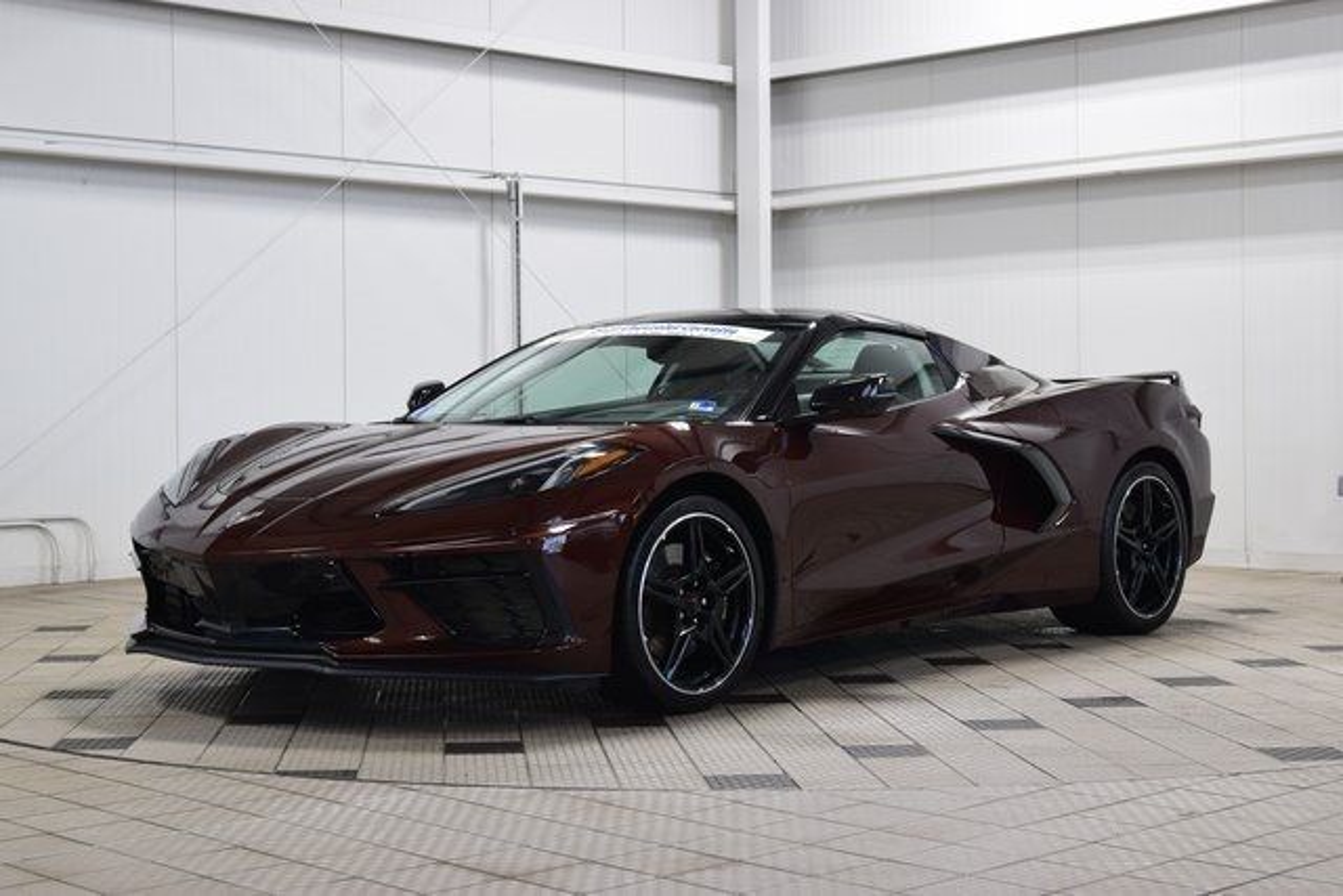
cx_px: 672
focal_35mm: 57
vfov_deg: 23.8
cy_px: 448
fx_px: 2127
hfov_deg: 35.0
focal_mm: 38
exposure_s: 1/15
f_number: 6.3
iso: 400
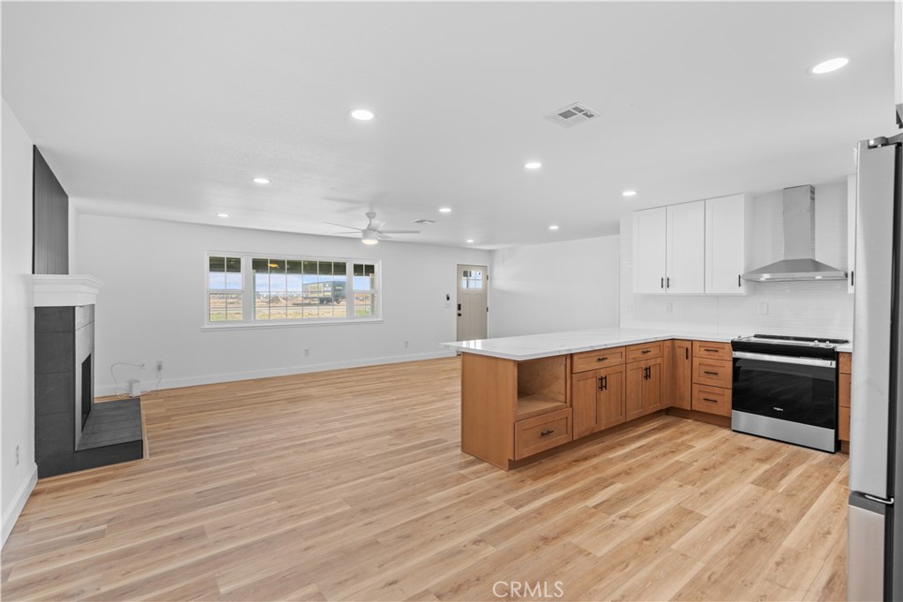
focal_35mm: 16
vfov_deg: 73.8
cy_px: 301
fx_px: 401
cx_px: 452
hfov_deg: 96.7
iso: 200
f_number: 5.6
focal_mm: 16
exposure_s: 1/8
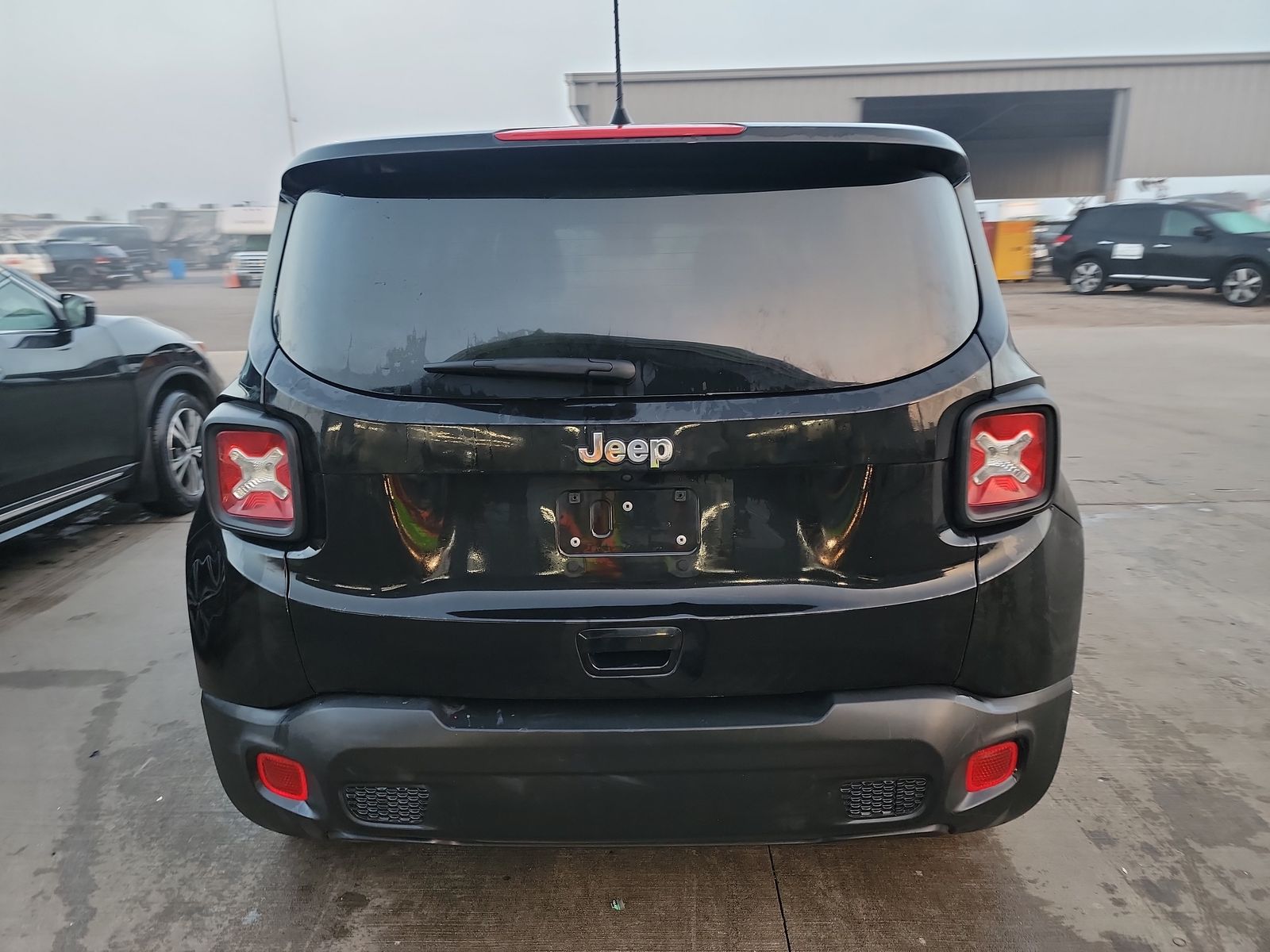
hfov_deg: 71.6
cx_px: 635
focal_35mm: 24
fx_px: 881
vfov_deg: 56.8
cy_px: 476
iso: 131
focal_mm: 6.7
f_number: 1.8
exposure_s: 1/59
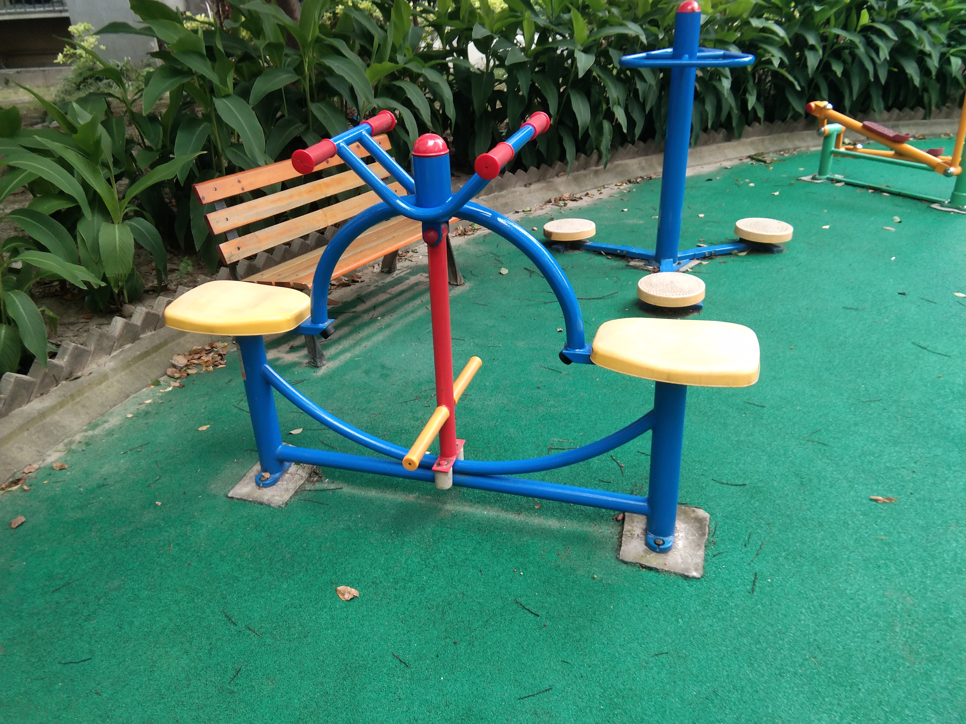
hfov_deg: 58.4
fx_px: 865
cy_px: 362
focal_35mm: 31
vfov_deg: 45.4
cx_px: 483
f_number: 2.2
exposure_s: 1/50
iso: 100
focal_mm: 3.69
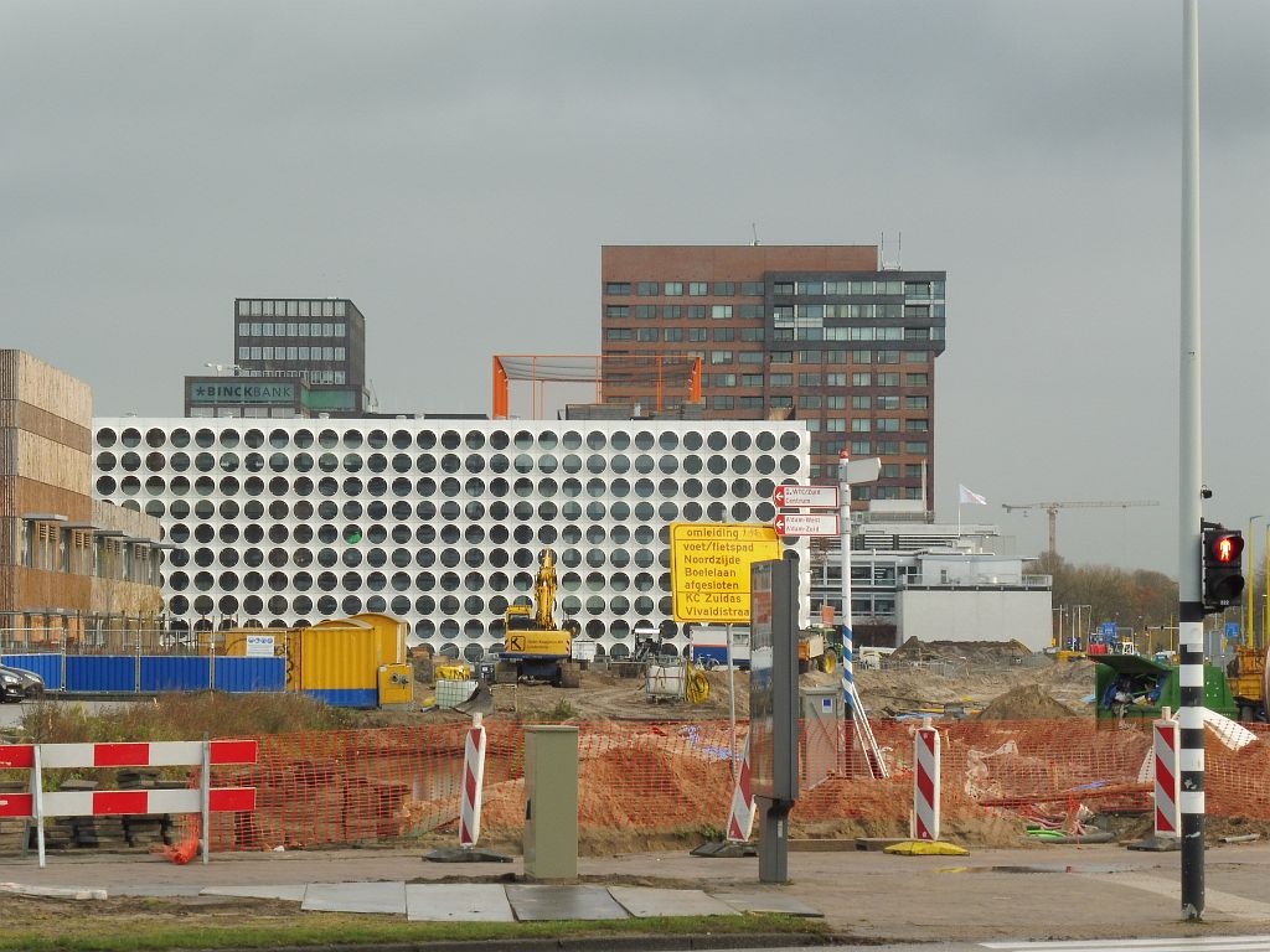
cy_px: 476
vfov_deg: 10.8
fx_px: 5026
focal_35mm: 137
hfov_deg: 14.4
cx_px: 635
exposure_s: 1/100
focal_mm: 24.4
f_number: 7.1
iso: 100
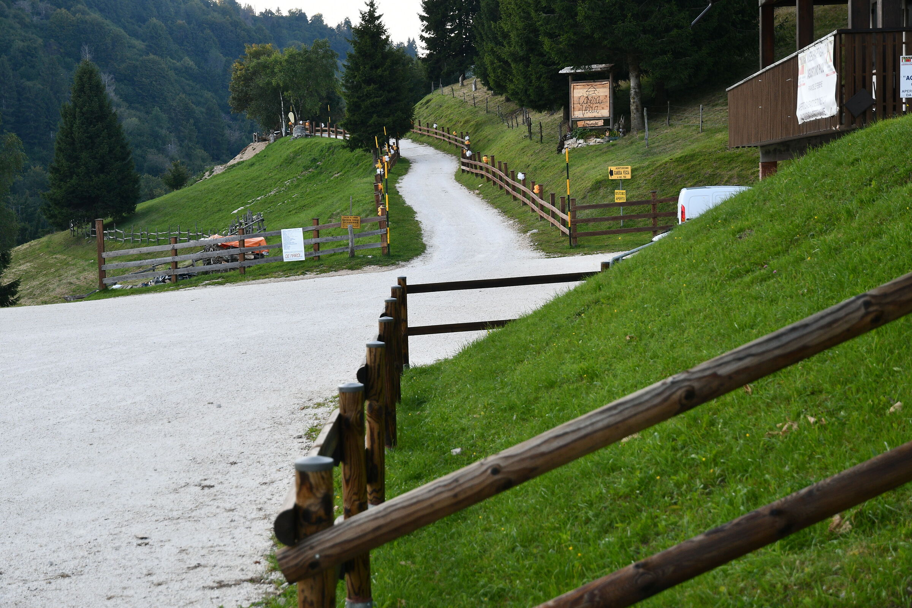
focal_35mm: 57
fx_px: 1444
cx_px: 456
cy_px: 304
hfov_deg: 35.1
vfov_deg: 23.8
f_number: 5
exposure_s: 1/250
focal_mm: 38
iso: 400
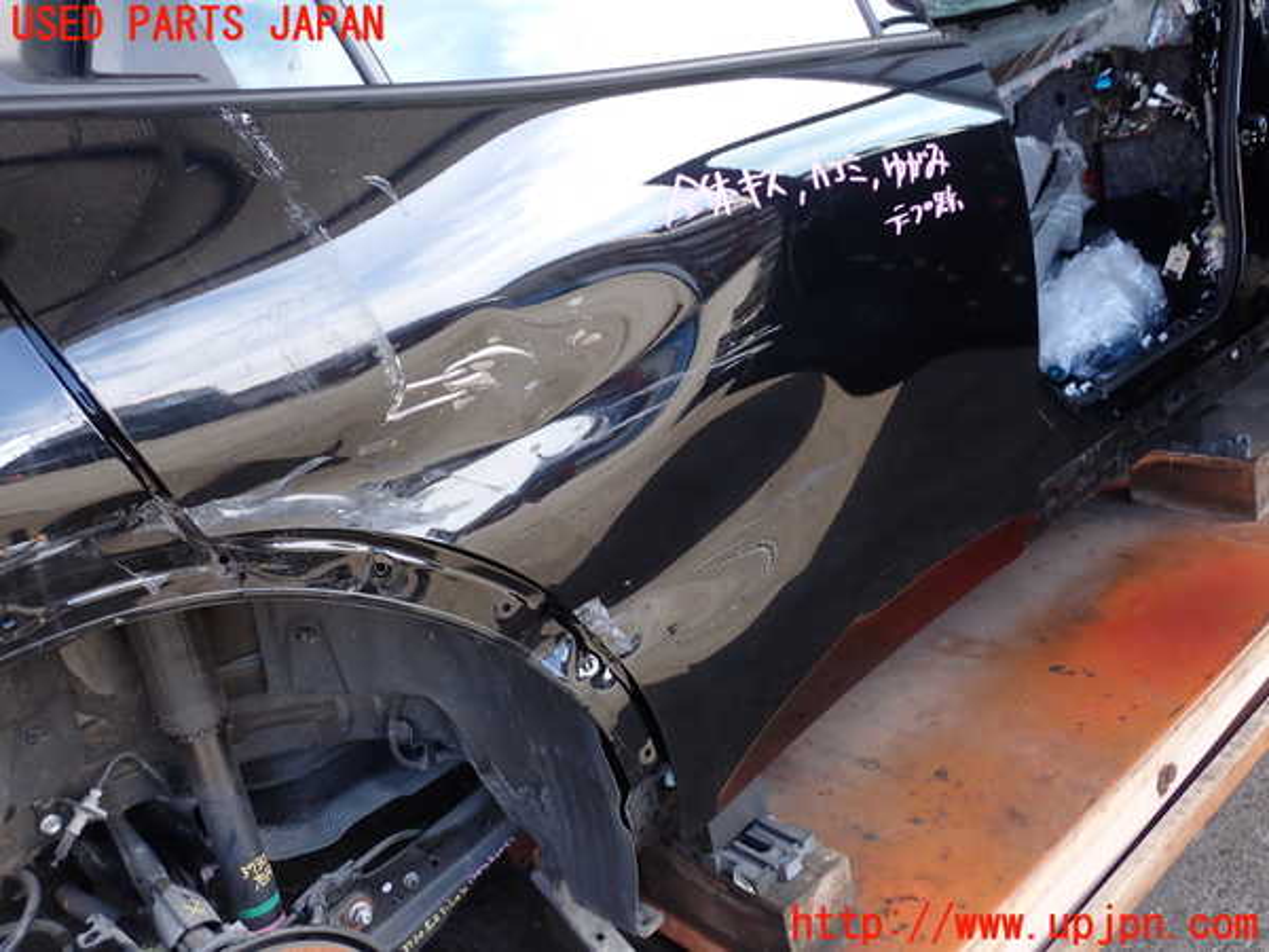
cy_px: 476
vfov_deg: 46.8
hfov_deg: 60.0
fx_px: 1100
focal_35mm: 30
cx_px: 634
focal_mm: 5.4
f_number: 3.2
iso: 100
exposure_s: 1/60
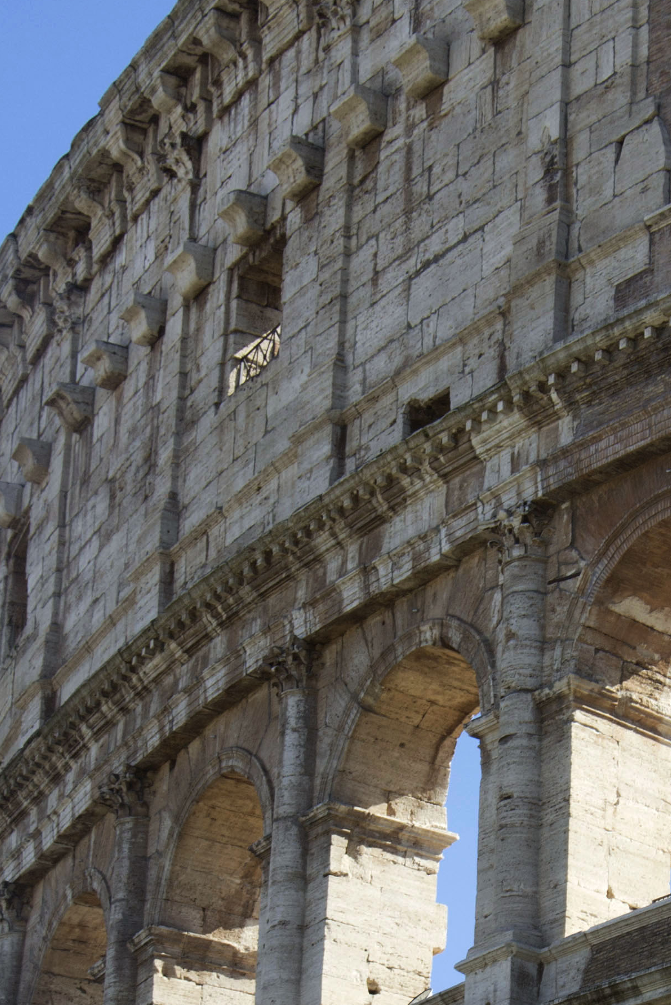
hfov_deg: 9.4
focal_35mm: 145
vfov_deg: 14.1
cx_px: 572
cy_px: 831
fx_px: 4052
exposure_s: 1/160
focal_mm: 38
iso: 100
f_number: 6.3
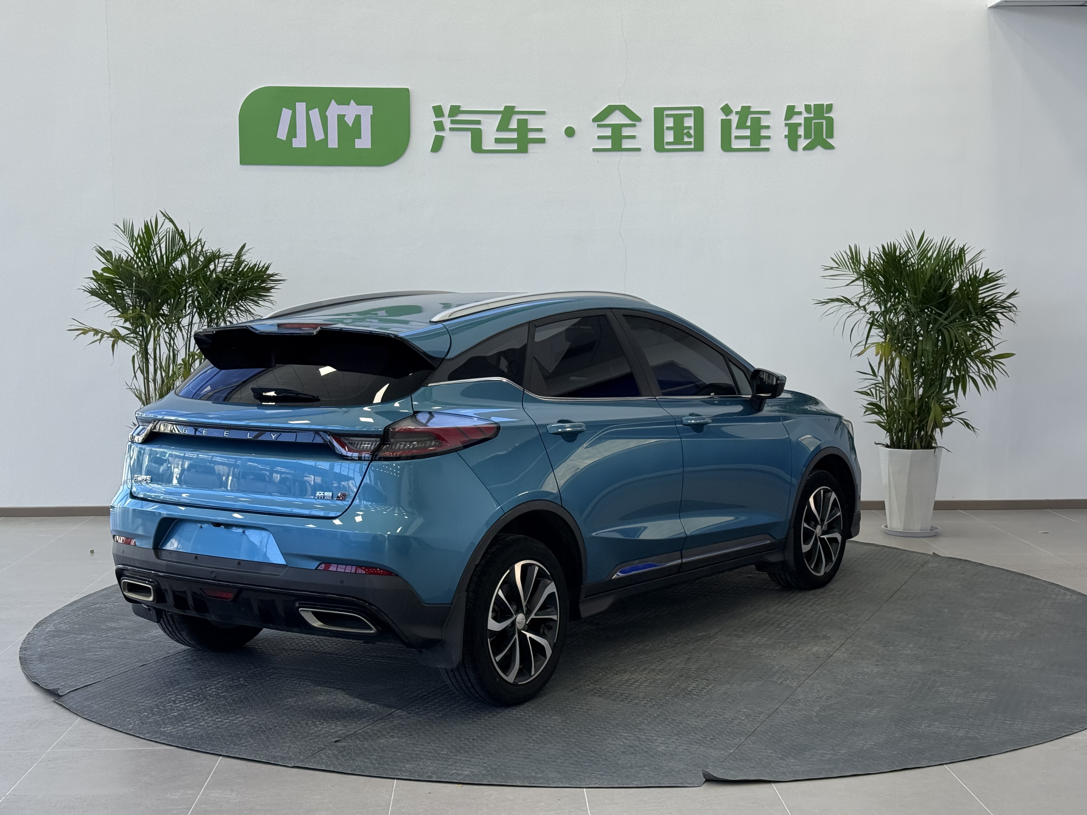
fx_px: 1507
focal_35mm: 48
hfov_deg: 39.7
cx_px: 544
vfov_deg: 30.3
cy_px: 408
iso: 125
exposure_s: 1/214
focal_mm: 6.76
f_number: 1.78
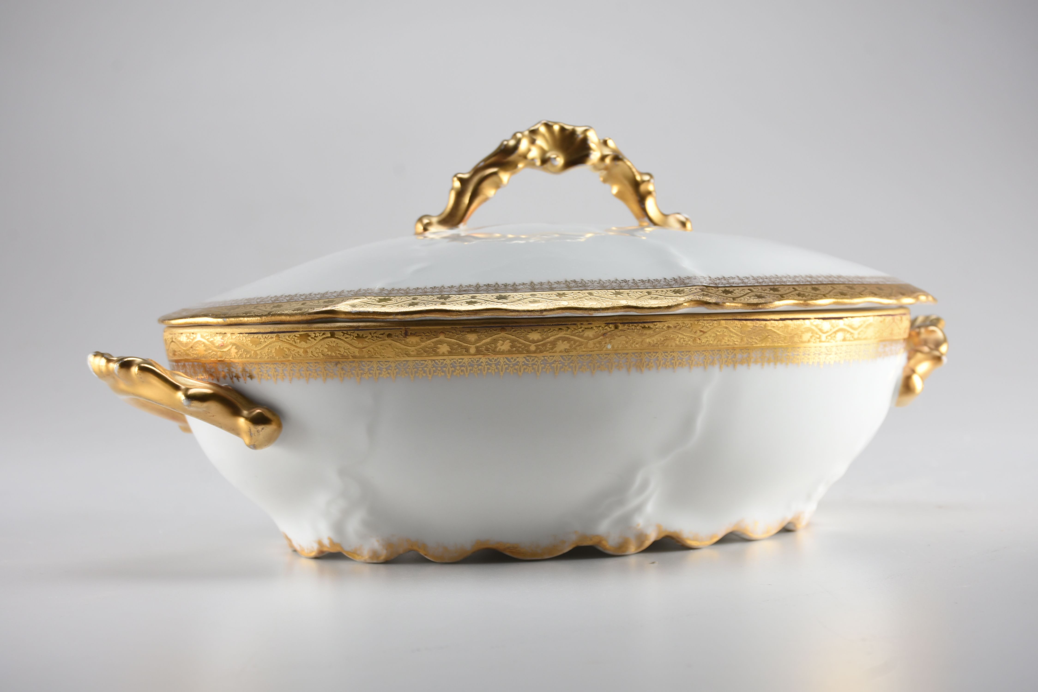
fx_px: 2076
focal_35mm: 72
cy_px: 346
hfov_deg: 28.1
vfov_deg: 18.9
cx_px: 519
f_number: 10
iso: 100
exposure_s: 1/100
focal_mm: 48
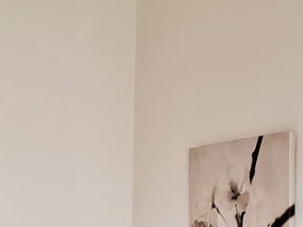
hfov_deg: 14.0
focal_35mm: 141
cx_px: 132
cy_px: 310
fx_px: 1234
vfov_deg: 10.3
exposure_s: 1/50
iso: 40
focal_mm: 4.65
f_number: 1.8
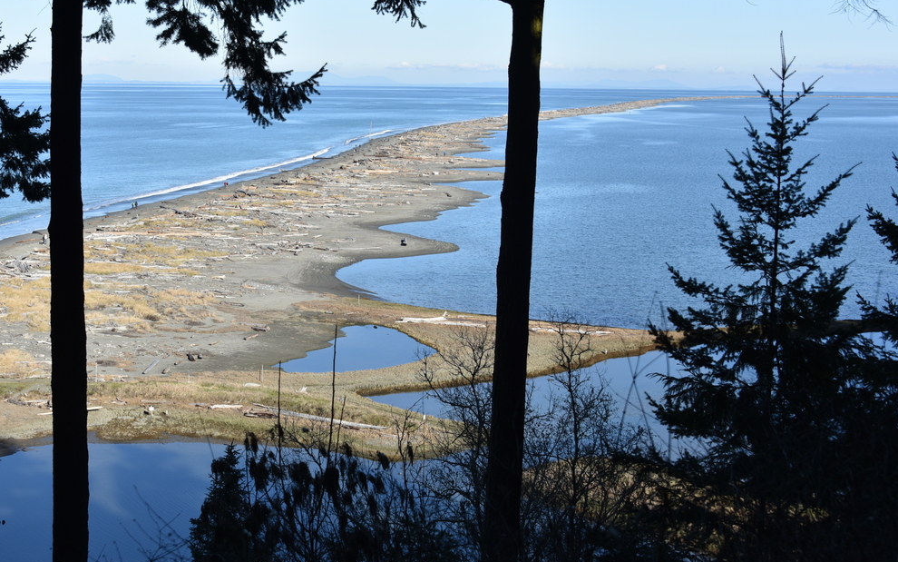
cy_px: 272
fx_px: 1420
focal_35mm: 58
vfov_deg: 22.4
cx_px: 334
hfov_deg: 34.9
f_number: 8
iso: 100
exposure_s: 1/250
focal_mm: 44
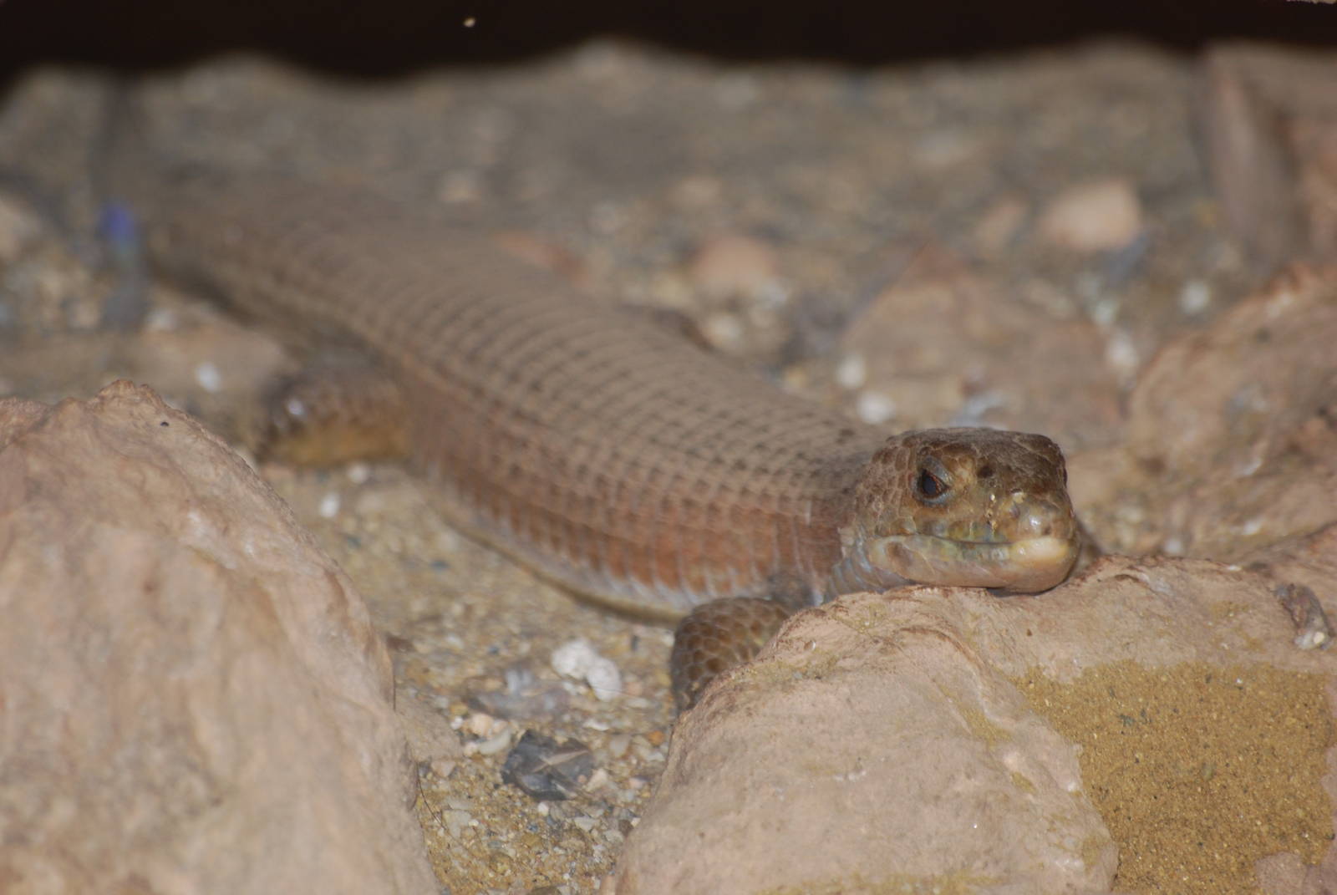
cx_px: 668
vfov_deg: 3.1
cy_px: 448
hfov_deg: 4.6
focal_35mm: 450
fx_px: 16732
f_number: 5.6
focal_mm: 300
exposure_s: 1/125
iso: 250
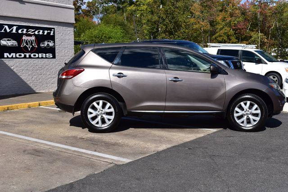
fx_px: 360
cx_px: 144
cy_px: 96
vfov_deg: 29.8
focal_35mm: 45
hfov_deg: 43.6
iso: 200
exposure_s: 1/500
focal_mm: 30
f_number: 11
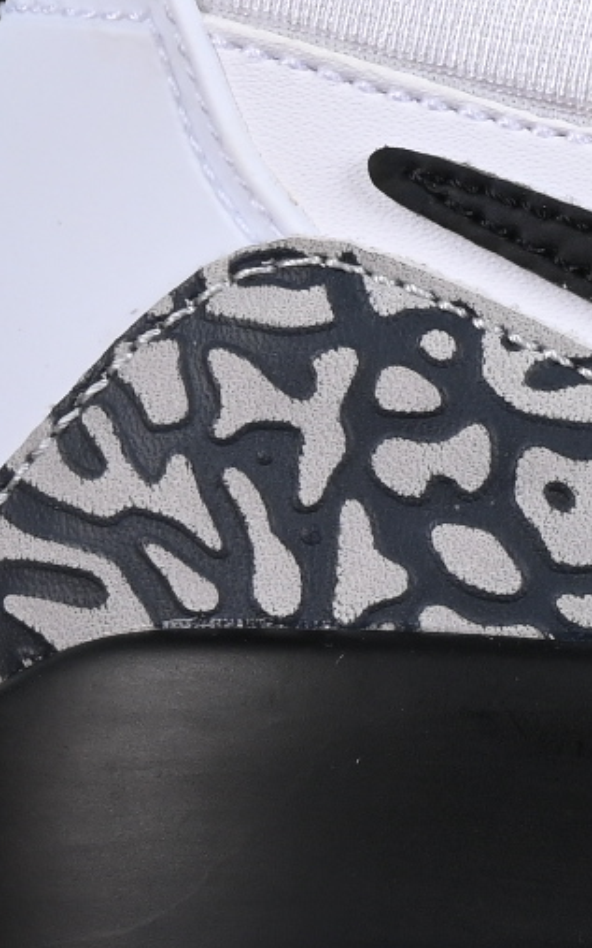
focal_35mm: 420
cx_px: 1733
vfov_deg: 5.0
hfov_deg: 3.1
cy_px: 252
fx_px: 10839
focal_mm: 50
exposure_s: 1/80
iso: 160
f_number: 8
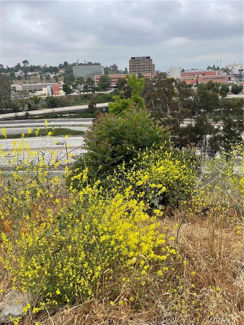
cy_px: 162
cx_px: 122
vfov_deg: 67.3
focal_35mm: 26
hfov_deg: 53.0
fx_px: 244
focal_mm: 4.2
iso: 32
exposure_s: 1/666
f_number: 1.6
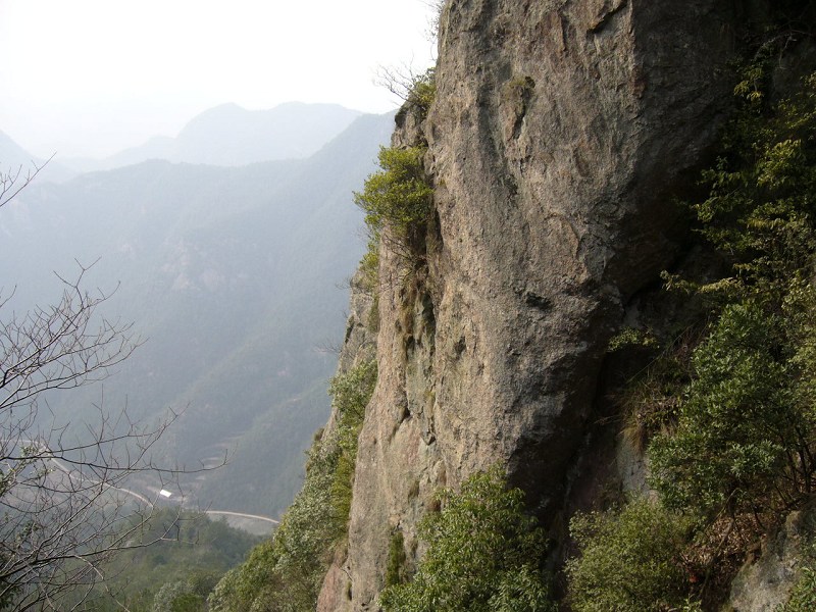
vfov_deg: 40.7
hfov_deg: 52.6
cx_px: 408
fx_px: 825
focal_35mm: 35
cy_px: 306
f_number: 2.8
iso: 80
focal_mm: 5.8
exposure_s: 1/320
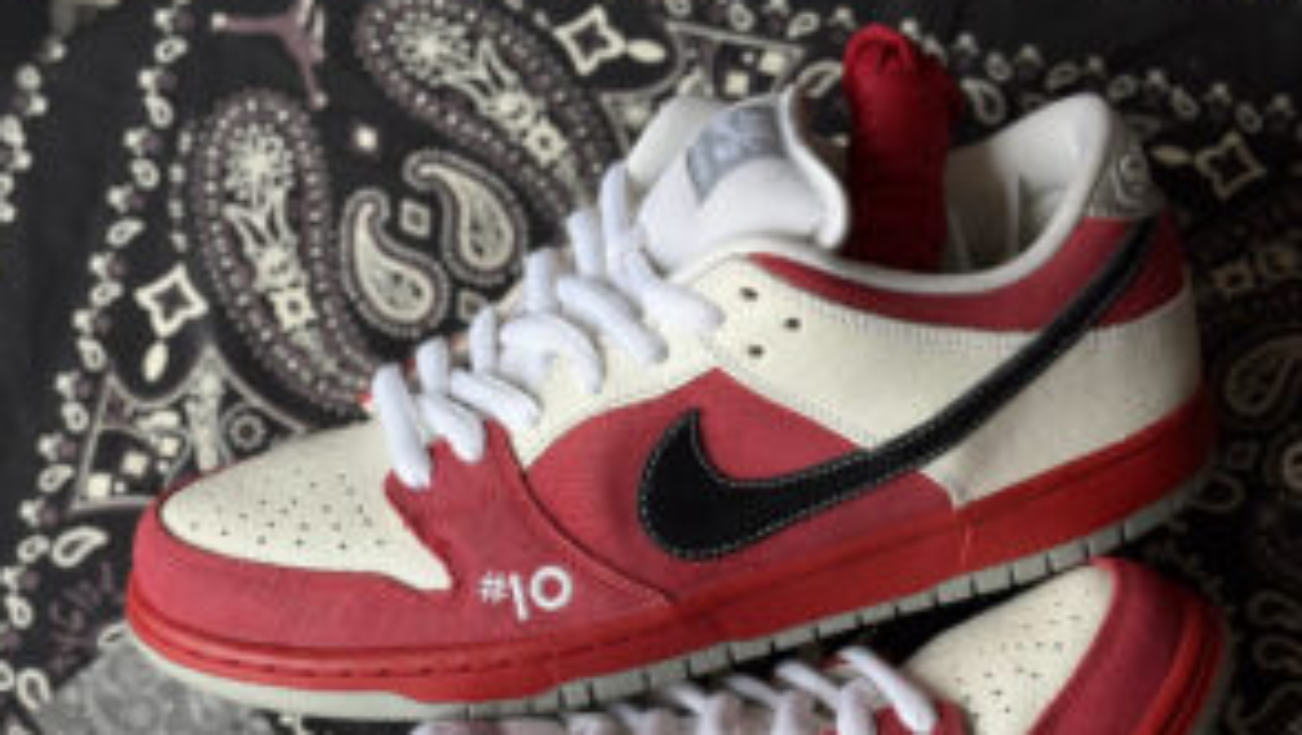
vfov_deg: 15.5
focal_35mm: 77
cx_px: 655
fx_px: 2661
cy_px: 677
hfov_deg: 27.5
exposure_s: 1/1553
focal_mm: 5.96
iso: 32
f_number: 1.6
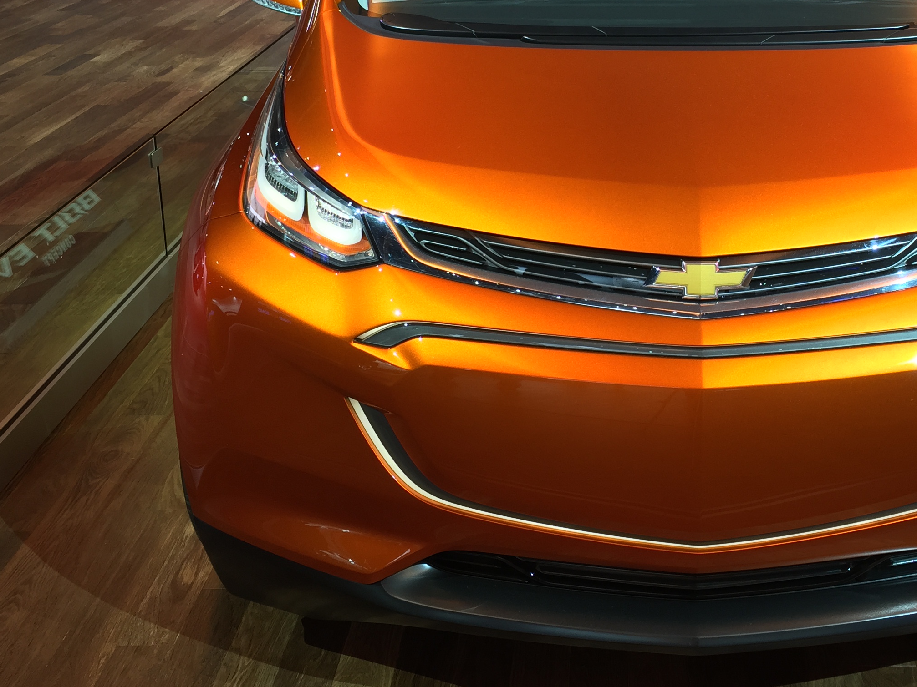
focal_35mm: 47
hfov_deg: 39.8
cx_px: 632
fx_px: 1245
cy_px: 188
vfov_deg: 30.5
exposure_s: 1/40
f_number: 2.2
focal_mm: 4.15
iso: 32
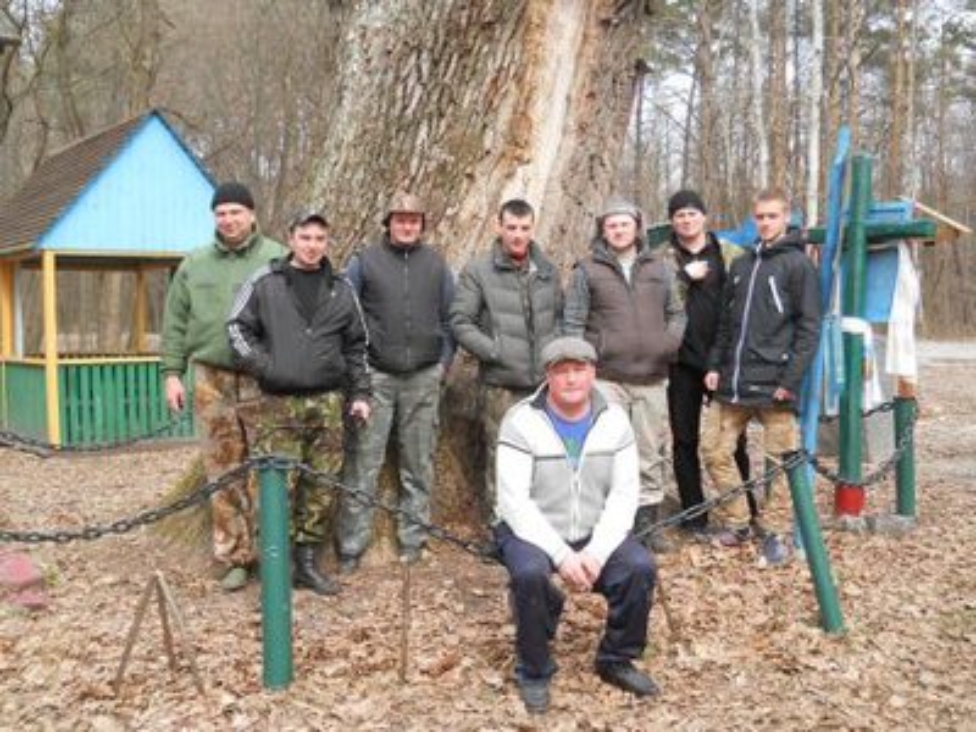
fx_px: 1156
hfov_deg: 45.8
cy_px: 366
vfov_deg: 35.1
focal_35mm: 41
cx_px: 488
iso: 80
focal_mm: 6.72
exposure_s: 1/200
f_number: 3.1
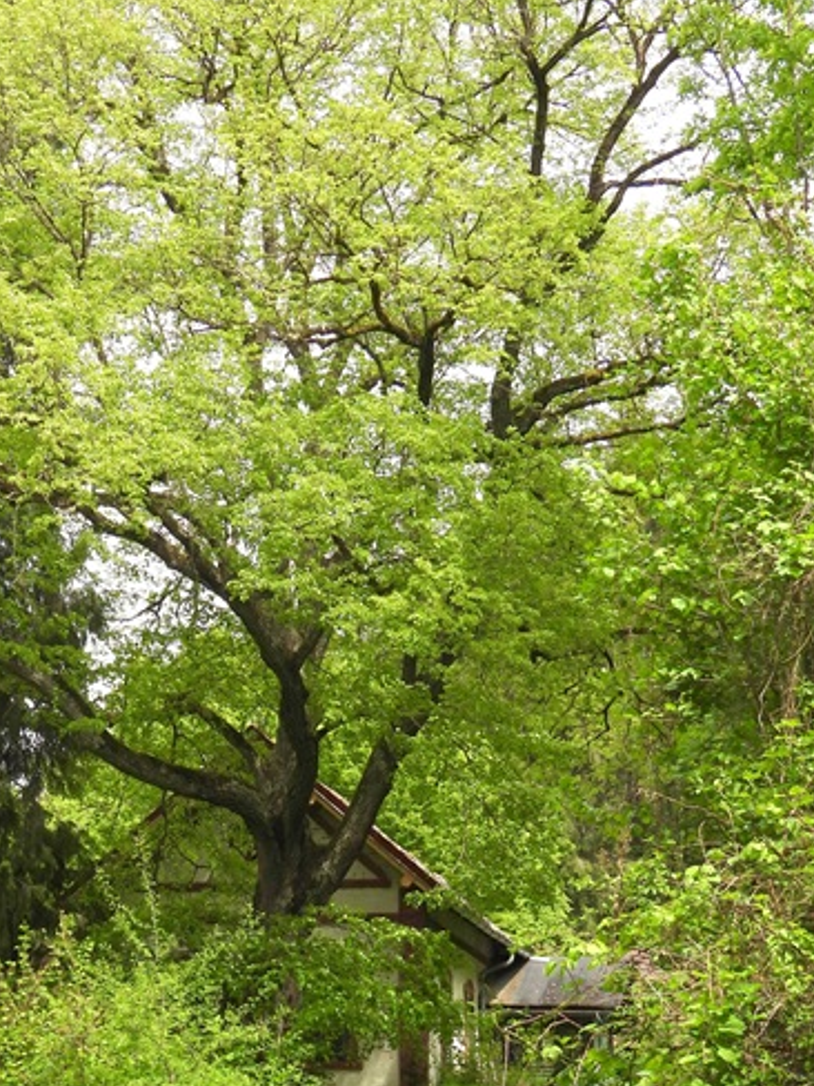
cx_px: 267
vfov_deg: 23.6
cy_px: 819
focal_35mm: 82
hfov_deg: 17.9
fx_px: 2571
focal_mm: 8.9
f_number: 3.5
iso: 100
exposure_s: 1/800
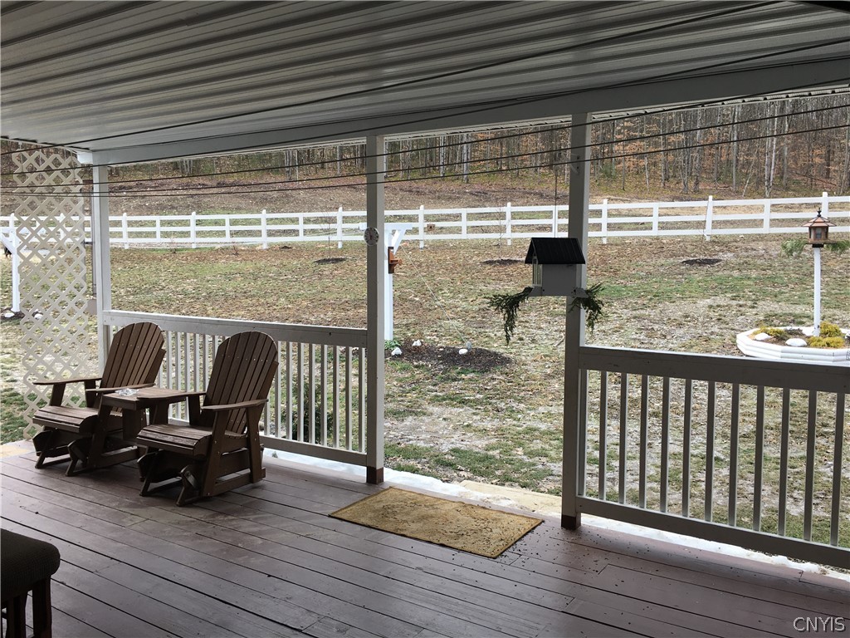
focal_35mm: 29
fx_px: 712
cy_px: 319
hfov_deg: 61.7
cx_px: 425
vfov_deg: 48.2
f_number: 2.2
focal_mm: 4.15
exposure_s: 1/281
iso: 25
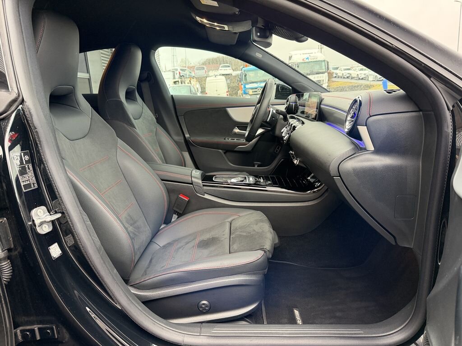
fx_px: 320
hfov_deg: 71.6
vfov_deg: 56.8
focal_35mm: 24
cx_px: 231
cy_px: 173
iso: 250
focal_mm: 6.76
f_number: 1.78
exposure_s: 1/60
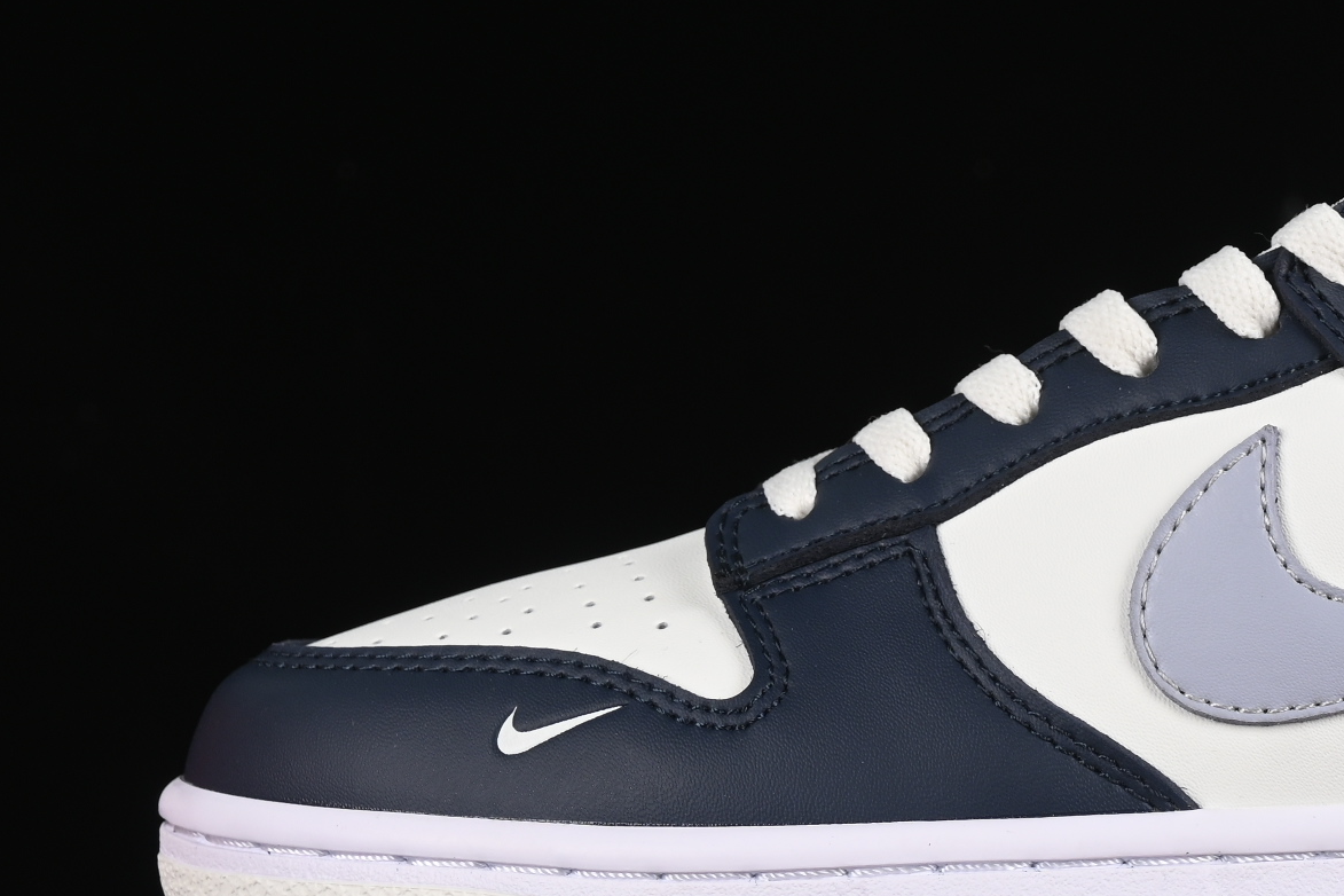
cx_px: 1257
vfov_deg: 7.7
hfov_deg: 11.5
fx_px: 6645
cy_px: 353
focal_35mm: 178
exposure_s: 1/80
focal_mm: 50
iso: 160
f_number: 8
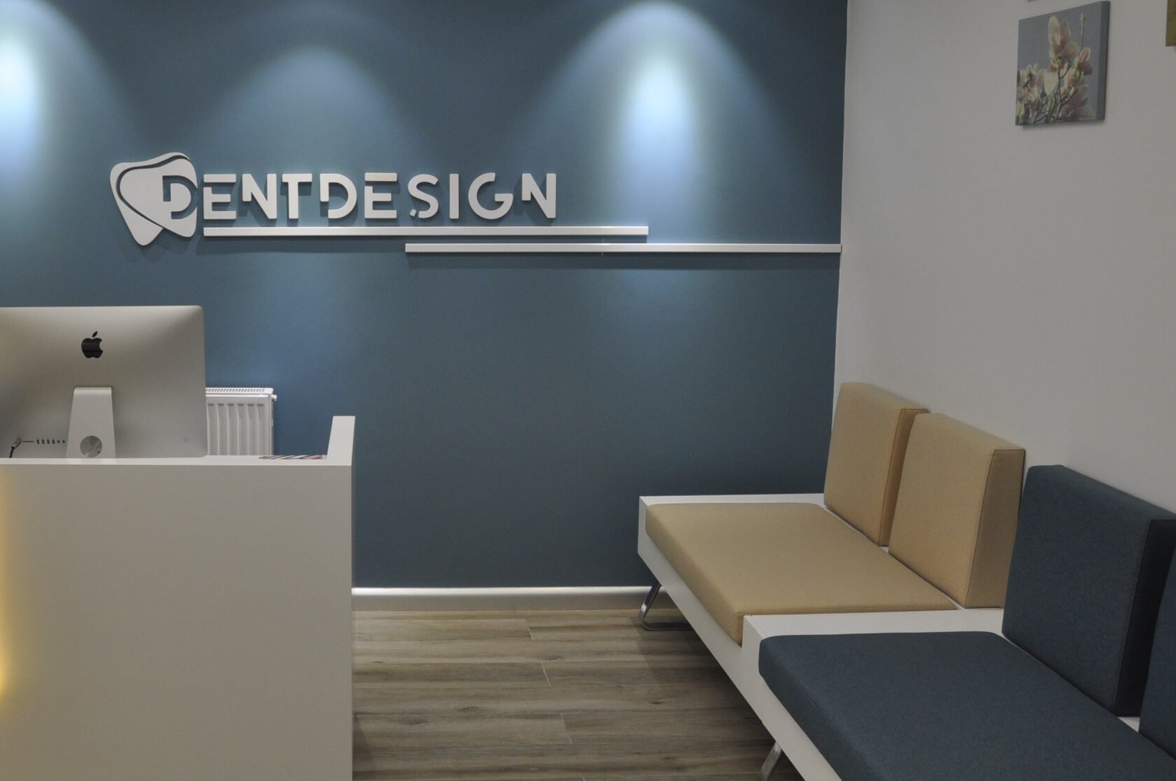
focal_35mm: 39
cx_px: 425
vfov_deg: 34.1
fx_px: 1264
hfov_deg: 49.3
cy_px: 295
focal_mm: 17
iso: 450
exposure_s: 1/60
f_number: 4
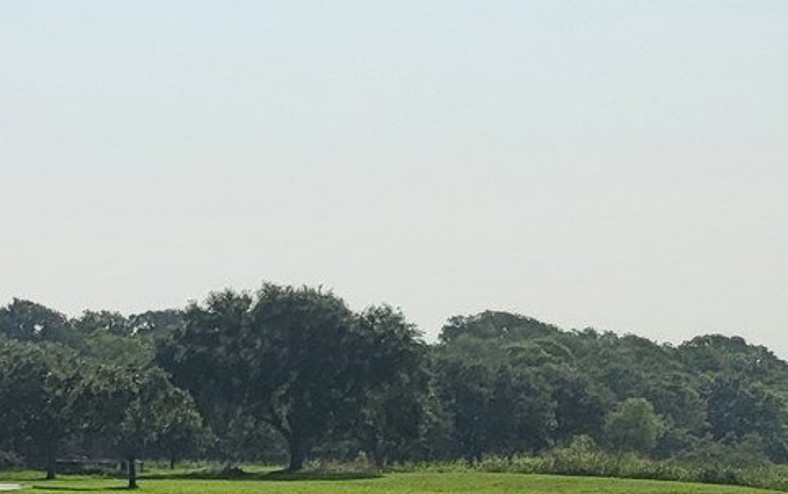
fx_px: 2514
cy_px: 290
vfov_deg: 11.2
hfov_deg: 14.4
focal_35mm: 117
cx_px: -850
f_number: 1.8
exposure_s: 1/8279
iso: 50
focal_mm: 4.25
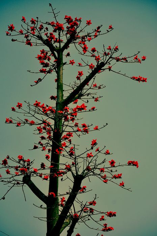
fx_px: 1033
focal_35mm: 158
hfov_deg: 8.7
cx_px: 78
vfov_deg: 13.1
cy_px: 118
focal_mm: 105
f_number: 7.1
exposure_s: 1/1600
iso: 200
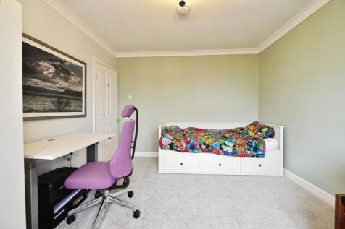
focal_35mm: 14
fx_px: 134
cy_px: 114
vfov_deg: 81.2
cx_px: 172
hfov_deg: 104.3
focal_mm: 14
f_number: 4
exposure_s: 1/60
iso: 400
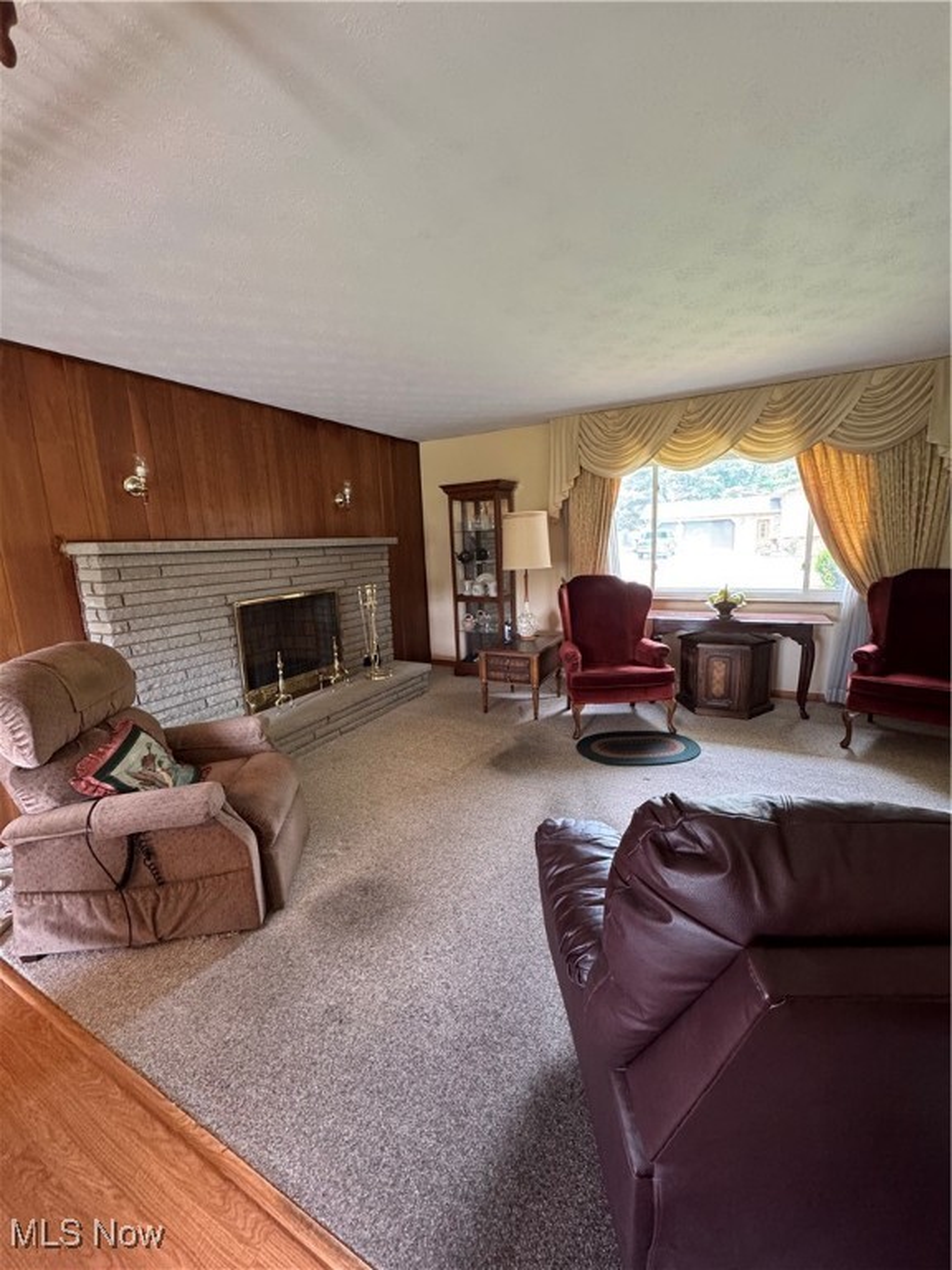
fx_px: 513
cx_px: 476
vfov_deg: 102.1
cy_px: 635
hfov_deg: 85.7
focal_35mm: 14
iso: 500
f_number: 2.2
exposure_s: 1/60
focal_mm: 2.22
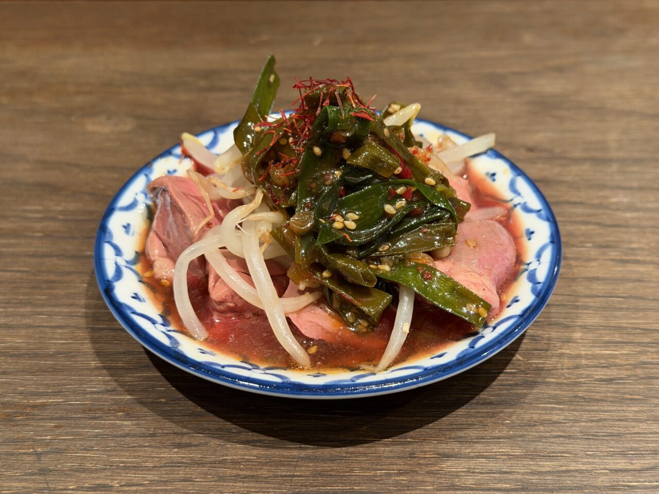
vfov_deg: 30.3
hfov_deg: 39.7
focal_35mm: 48
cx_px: 330
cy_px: 247
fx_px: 914
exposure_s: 1/33
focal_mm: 6.76
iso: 200
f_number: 1.78
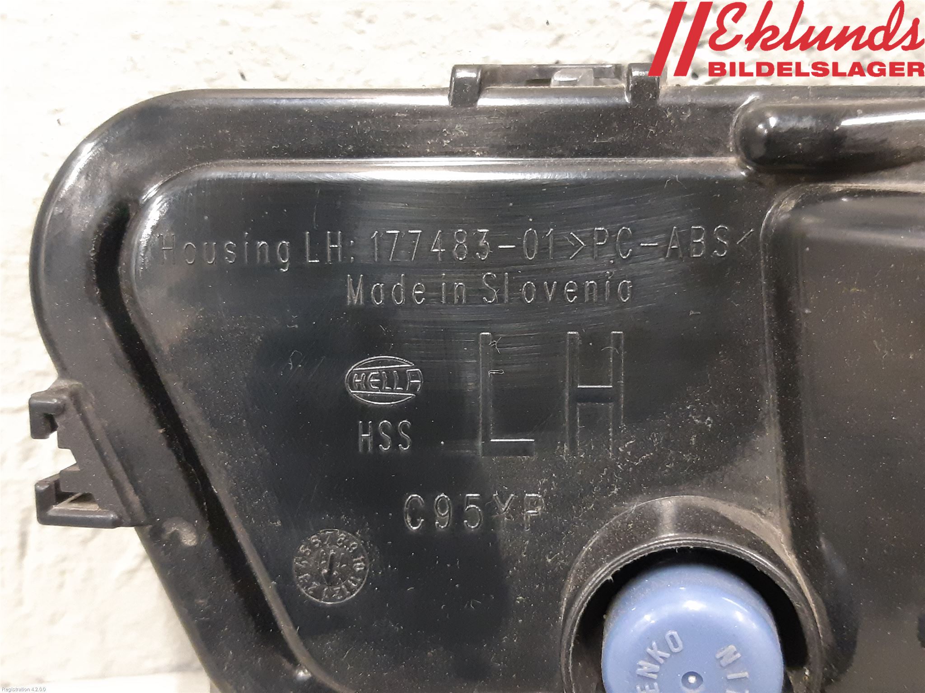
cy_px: 346
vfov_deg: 53.1
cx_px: 462
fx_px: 695
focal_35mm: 26
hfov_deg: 67.3
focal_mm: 3.93
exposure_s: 1/25
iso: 400
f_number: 1.7
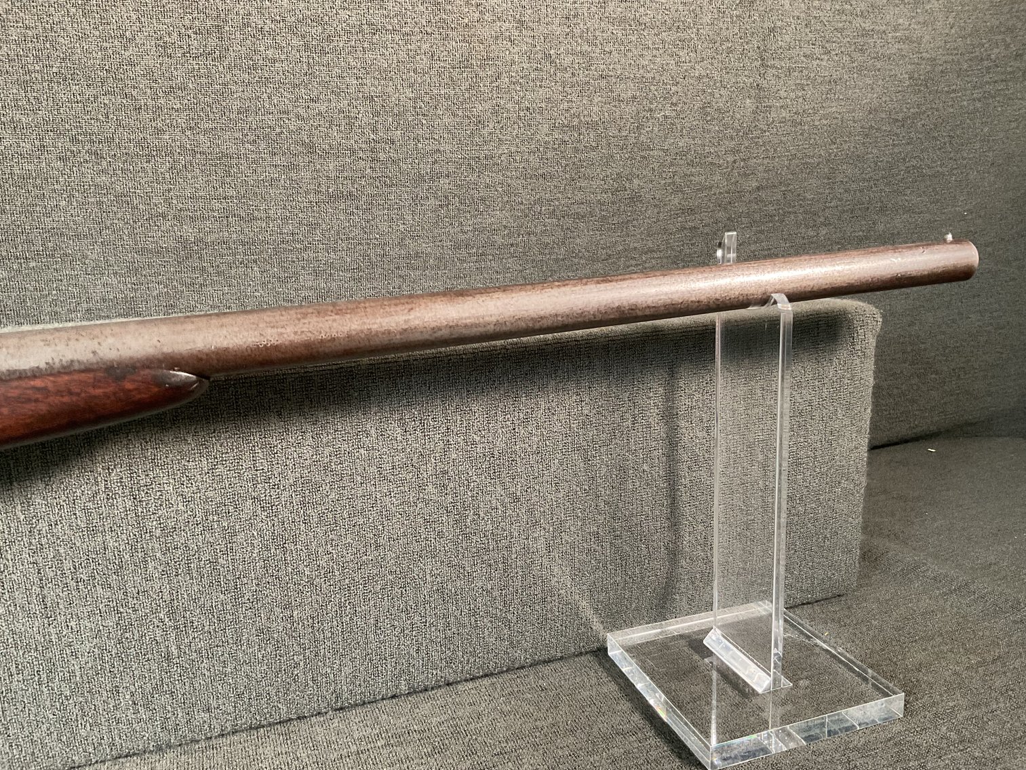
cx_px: 513
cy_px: 385
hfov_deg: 61.7
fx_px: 860
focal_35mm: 29
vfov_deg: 48.2
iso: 250
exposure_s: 1/60
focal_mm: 3
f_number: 1.8
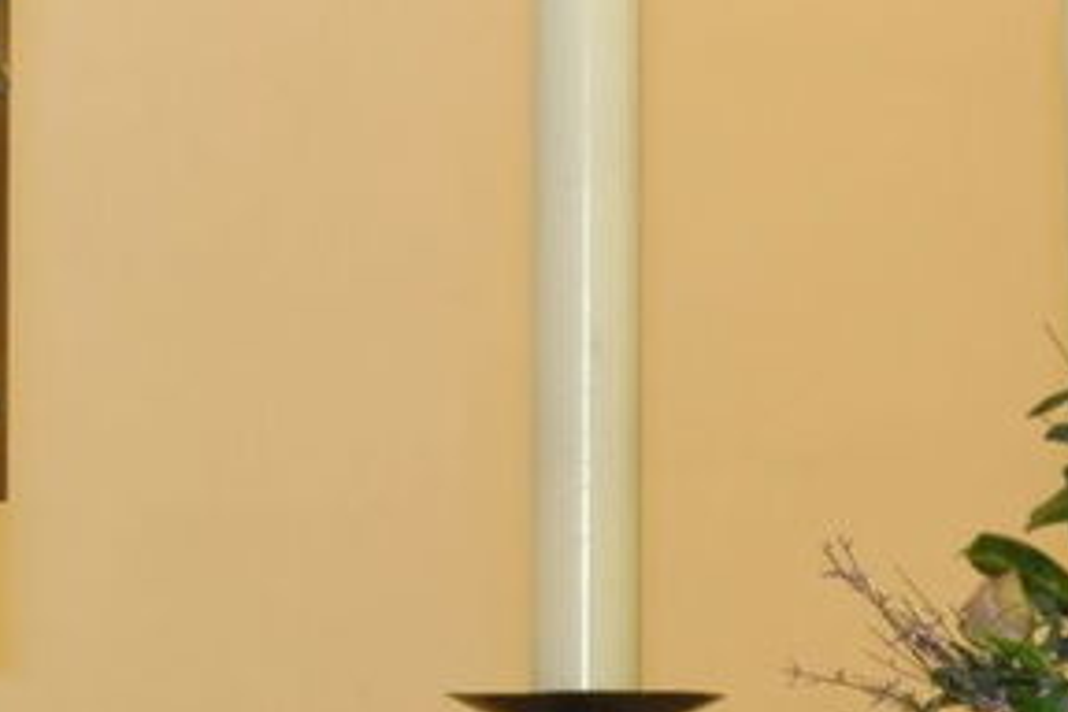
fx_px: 6259
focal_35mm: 211
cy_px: 719
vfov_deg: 6.5
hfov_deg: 9.7
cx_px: 1090
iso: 500
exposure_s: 1/30
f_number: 3.2
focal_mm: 25.4
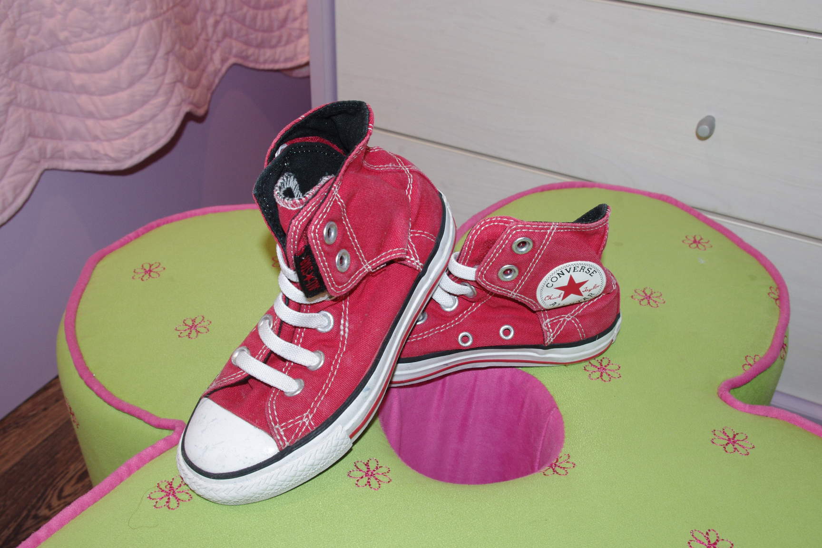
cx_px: 411
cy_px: 274
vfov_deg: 36.9
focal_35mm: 36
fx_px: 822
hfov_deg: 53.1
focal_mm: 24.38
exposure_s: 1/20
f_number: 8
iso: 800
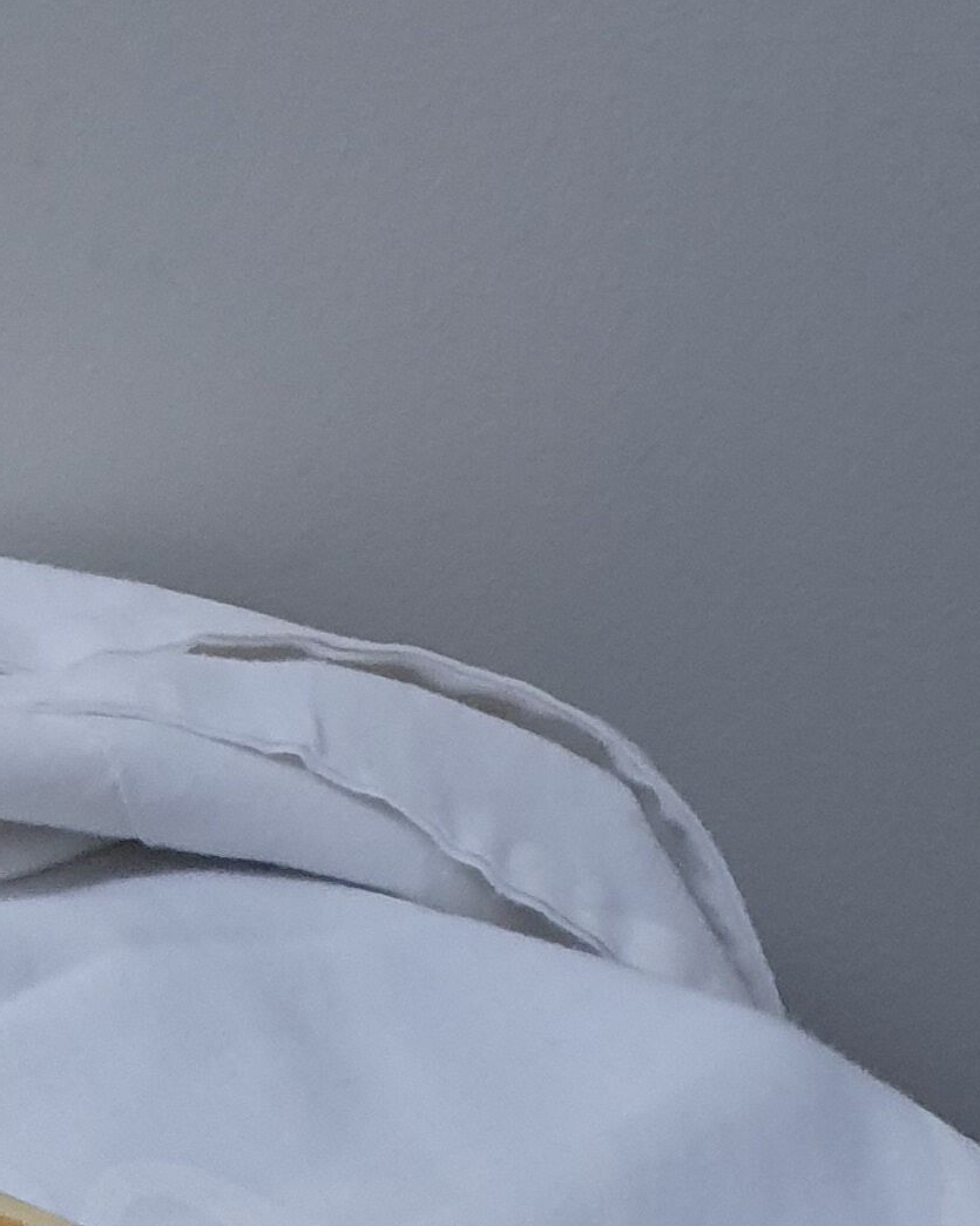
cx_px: -743
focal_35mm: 98
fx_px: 3554
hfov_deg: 14.1
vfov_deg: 16.5
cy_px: 2184
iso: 250
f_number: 2.4
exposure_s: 1/50
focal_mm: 4.32
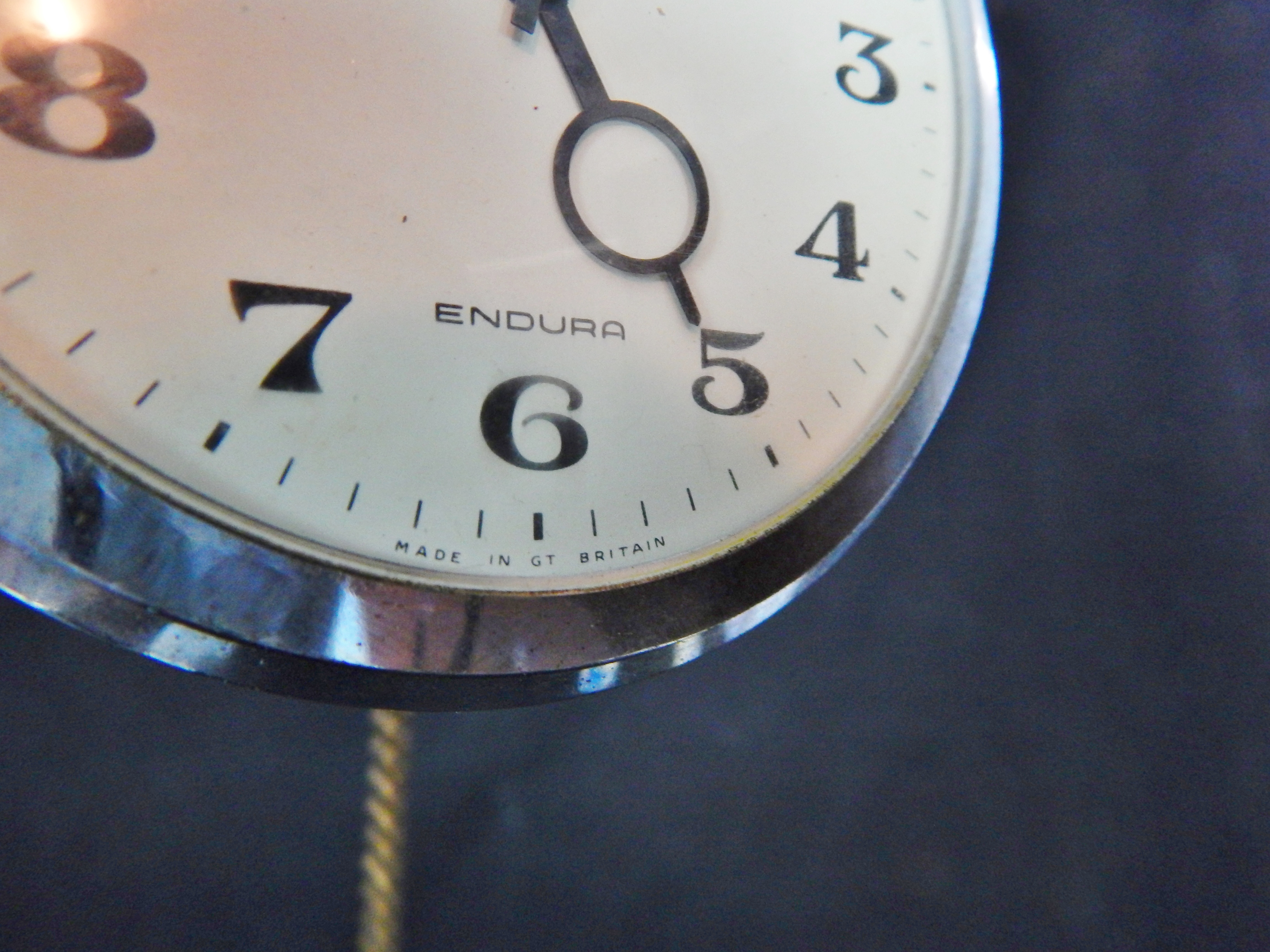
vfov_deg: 54.9
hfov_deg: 69.4
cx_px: 635
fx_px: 917
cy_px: 476
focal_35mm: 25
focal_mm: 4.5
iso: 400
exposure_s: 1/30
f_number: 3.1
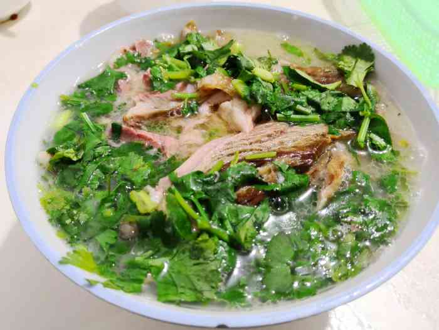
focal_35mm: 27
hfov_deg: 65.3
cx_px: 220
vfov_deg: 51.4
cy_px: 165
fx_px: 342
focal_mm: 3.95
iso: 200
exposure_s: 1/30
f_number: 1.6
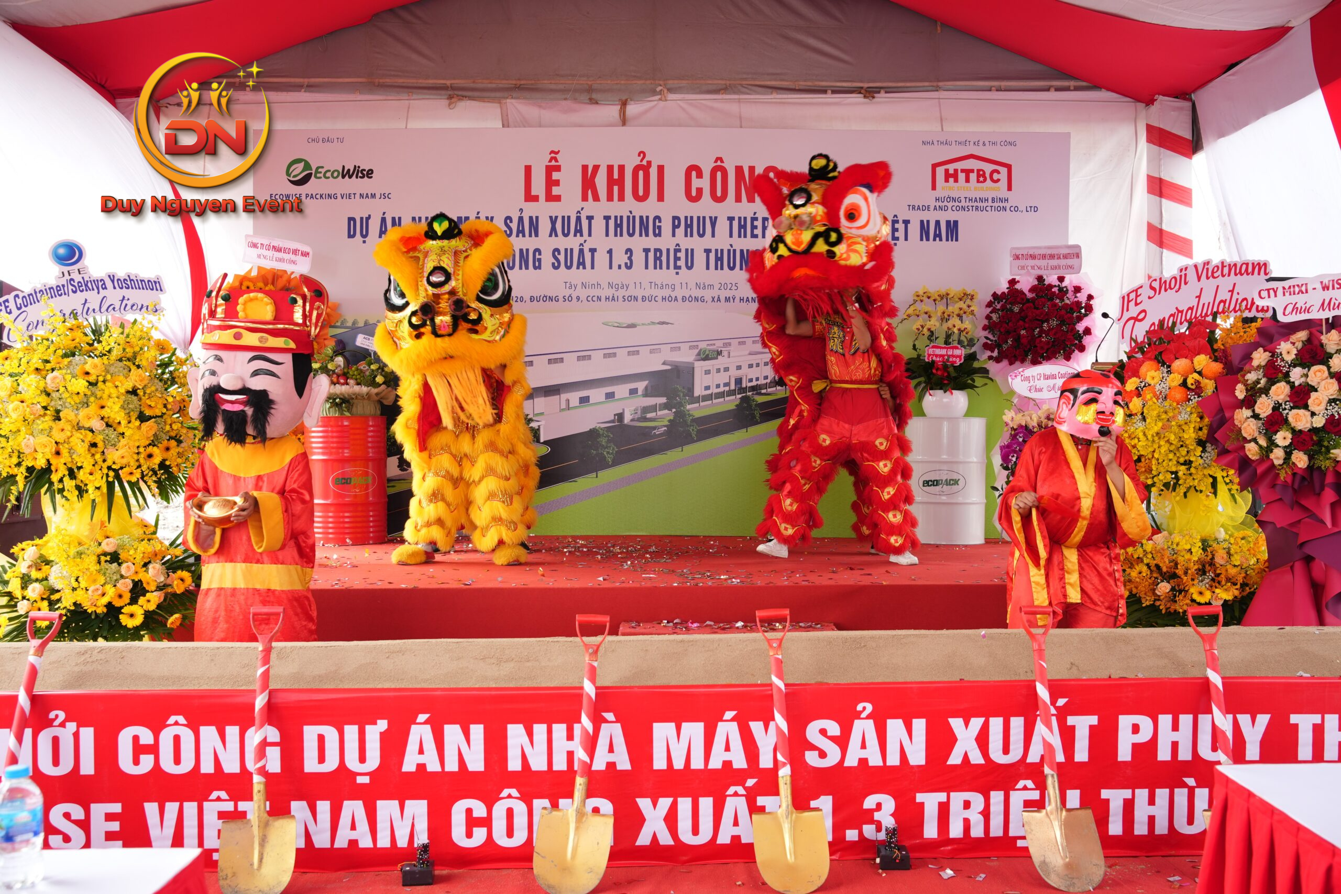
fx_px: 1199
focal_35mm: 32
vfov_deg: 40.9
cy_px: 447
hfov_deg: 58.4
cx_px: 670
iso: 400
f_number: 5
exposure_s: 1/200
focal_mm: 32.2
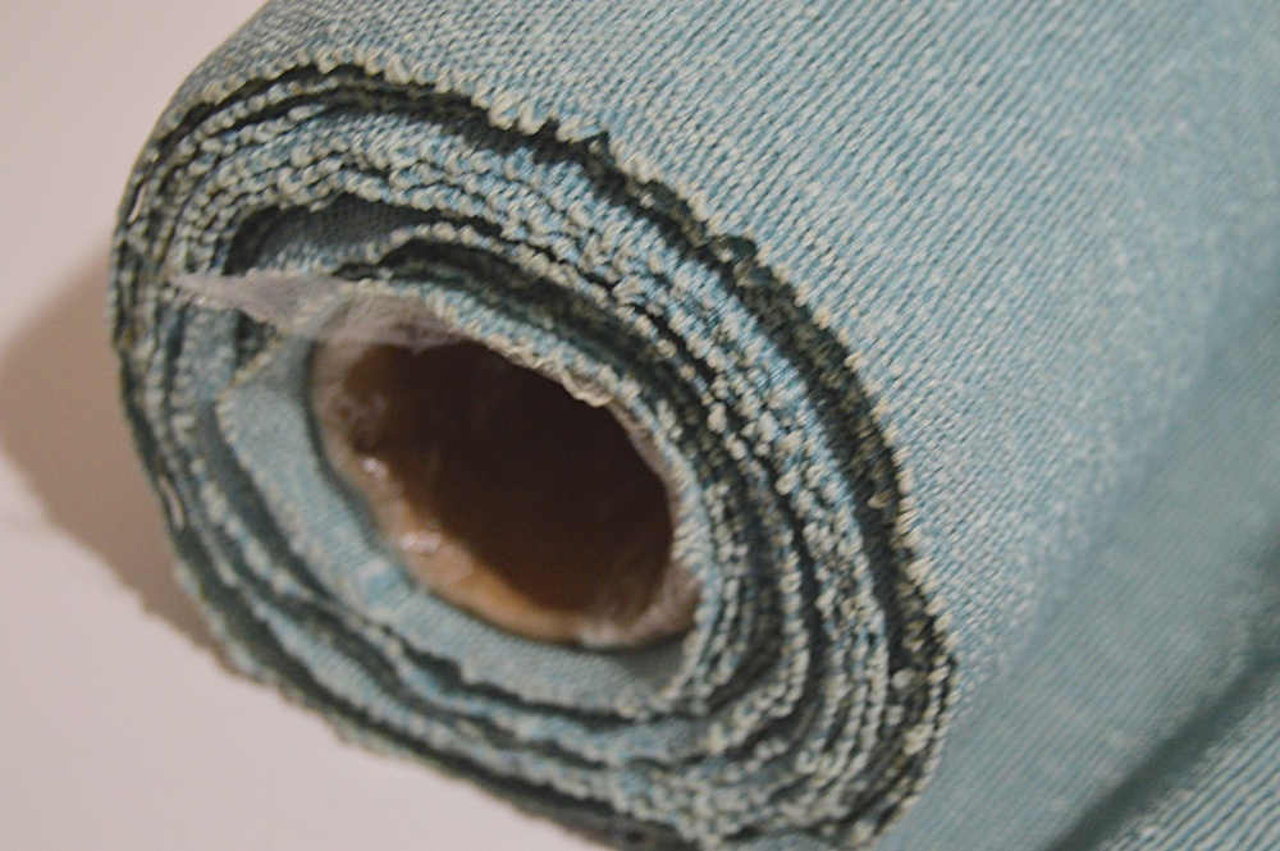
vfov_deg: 18.2
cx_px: 640
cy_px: 426
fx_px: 2664
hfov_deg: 27.0
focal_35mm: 75
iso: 2000
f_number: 5.6
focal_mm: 50
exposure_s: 1/60
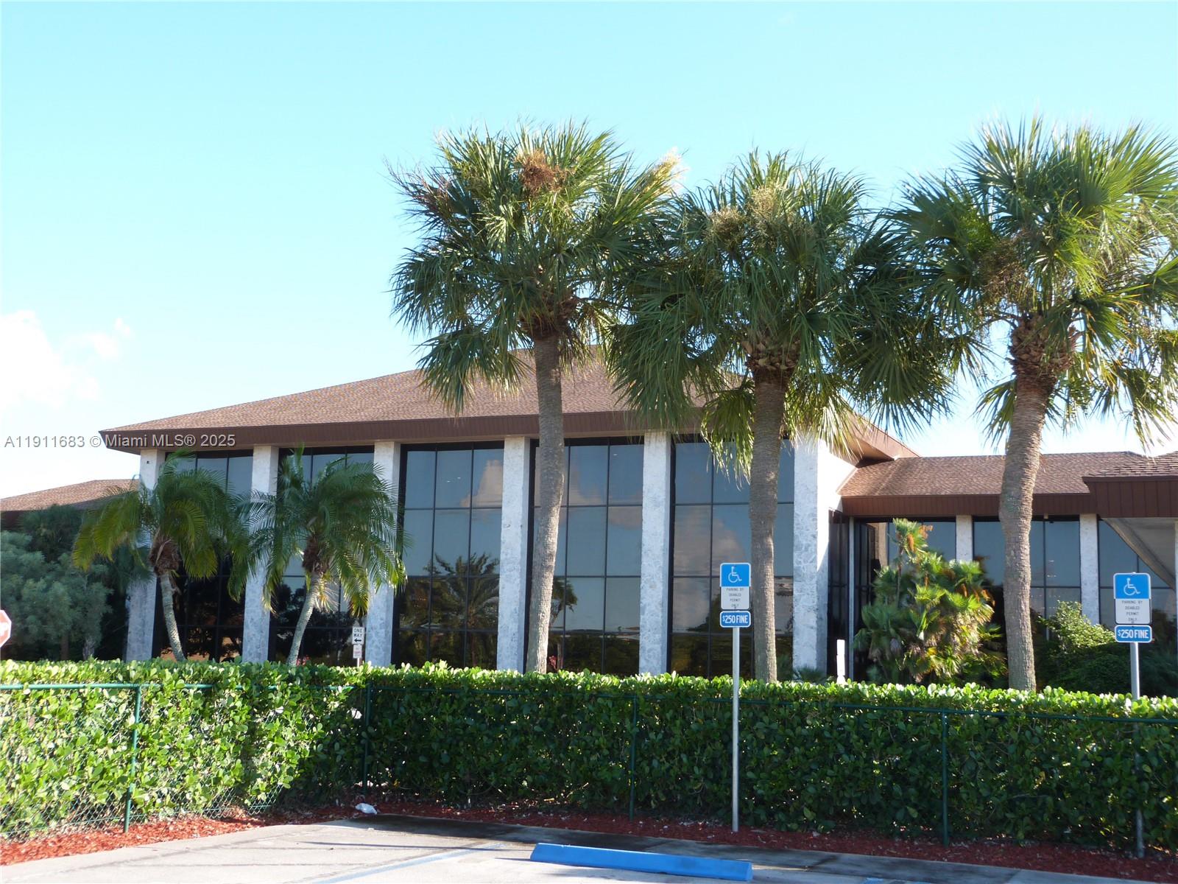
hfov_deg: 40.4
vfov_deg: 30.9
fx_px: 1599
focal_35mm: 47
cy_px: 442
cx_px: 589
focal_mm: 8.5
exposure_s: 1/200
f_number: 3.2
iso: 100
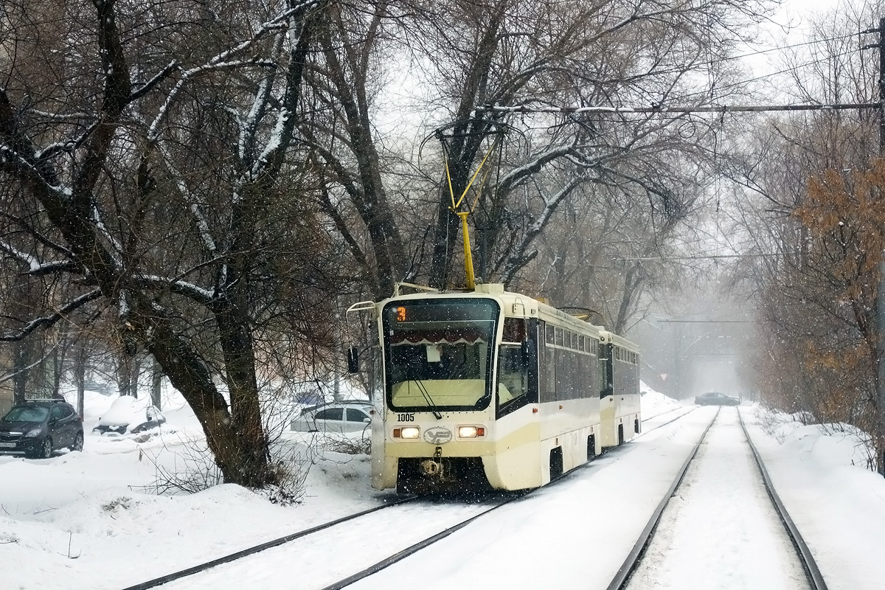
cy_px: 295
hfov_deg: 36.2
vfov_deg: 24.6
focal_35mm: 55
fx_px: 1352
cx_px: 442
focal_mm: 20.41
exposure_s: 1/500
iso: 160
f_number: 3.5
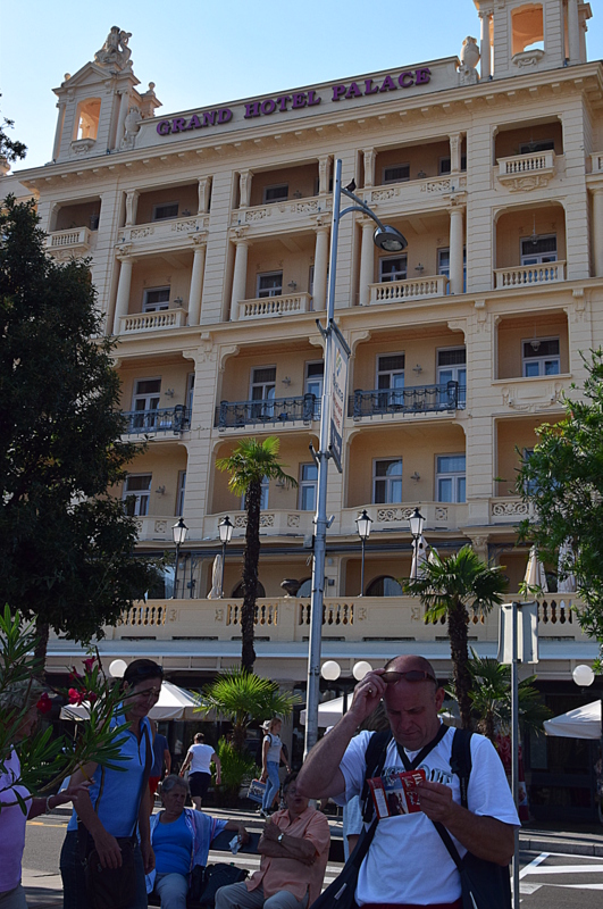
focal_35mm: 38
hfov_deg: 35.4
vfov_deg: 51.3
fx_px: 945
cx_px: 302
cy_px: 454
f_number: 10
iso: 400
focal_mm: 25
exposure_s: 1/250
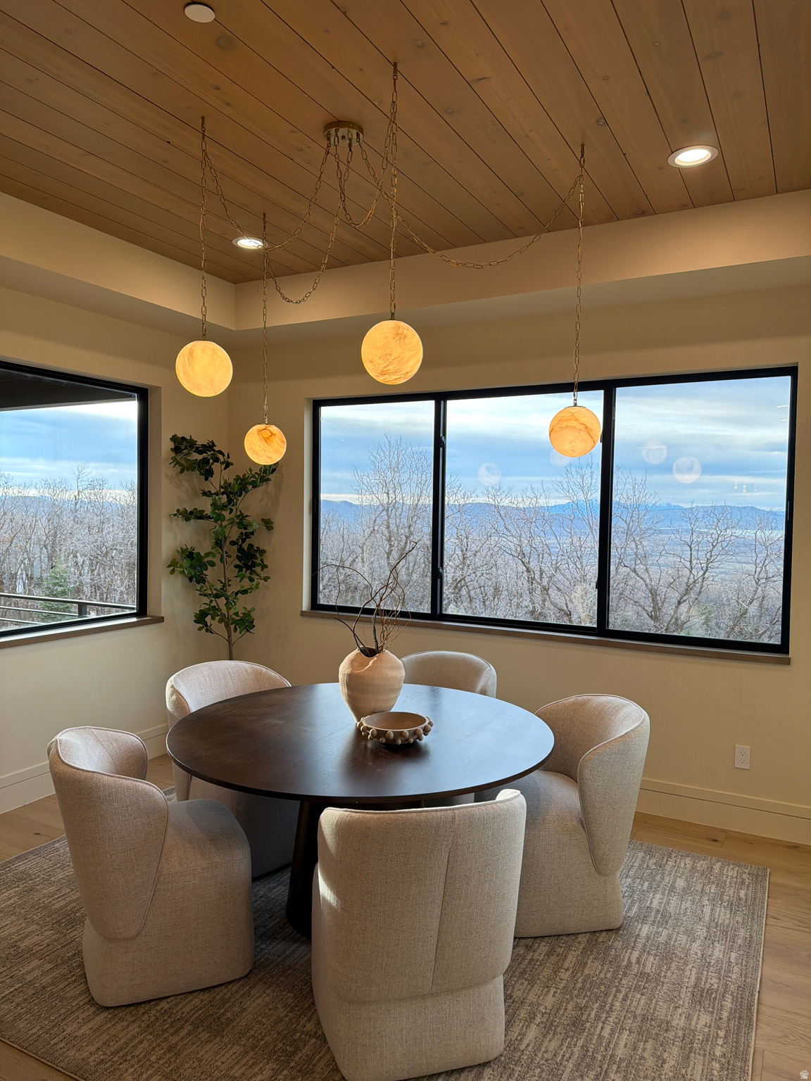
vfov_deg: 71.6
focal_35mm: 24
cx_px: 406
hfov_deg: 56.8
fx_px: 750
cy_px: 540
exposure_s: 1/174
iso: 80
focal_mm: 6.76
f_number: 1.78
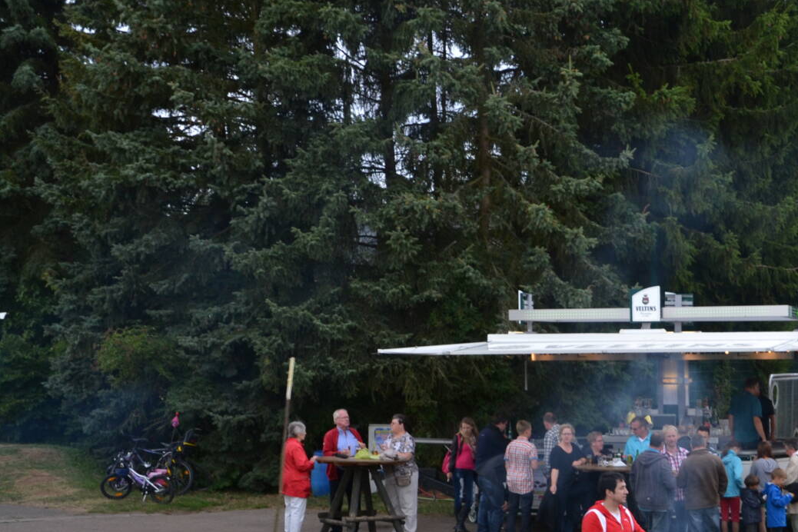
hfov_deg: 26.2
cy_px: 485
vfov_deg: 17.9
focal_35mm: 75
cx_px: 700
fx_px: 1661
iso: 160
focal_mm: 27
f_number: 5.6
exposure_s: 1/125
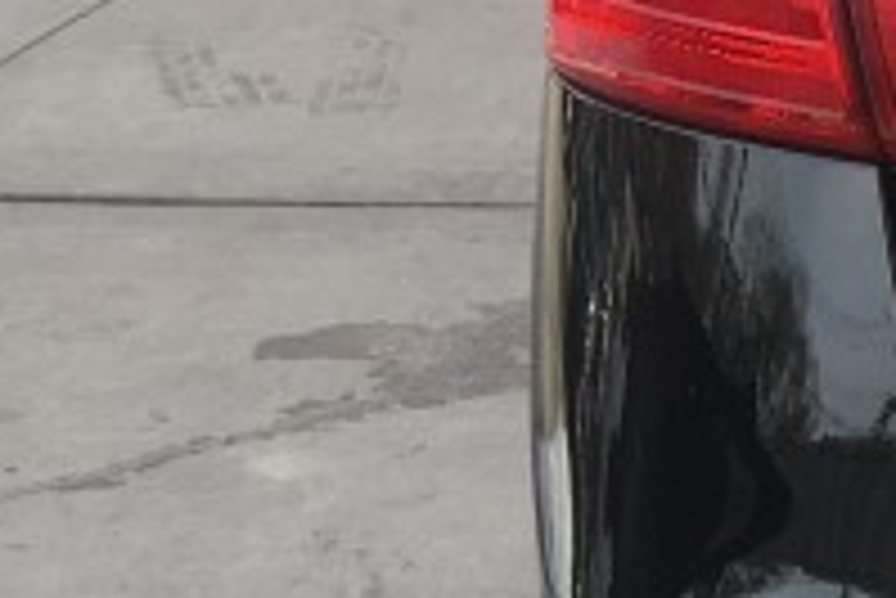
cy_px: 315
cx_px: 1914
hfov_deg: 11.6
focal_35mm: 155
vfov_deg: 8.9
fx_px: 3860
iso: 25
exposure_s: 1/578
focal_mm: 4.15
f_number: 2.2
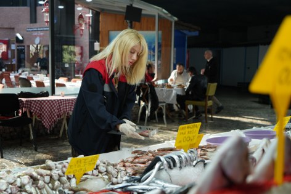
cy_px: 97
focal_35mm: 43
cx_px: 146
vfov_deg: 31.2
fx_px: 348
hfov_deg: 45.4
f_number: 4
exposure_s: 1/160
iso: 160
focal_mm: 43
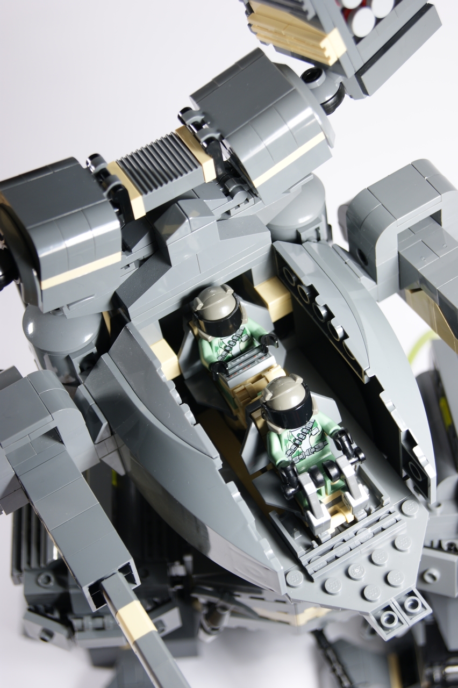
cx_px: 229
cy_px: 344
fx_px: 1433
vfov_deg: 27.0
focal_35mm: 75
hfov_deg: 18.2
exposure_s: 1/100
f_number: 5.6
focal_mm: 50
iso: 100
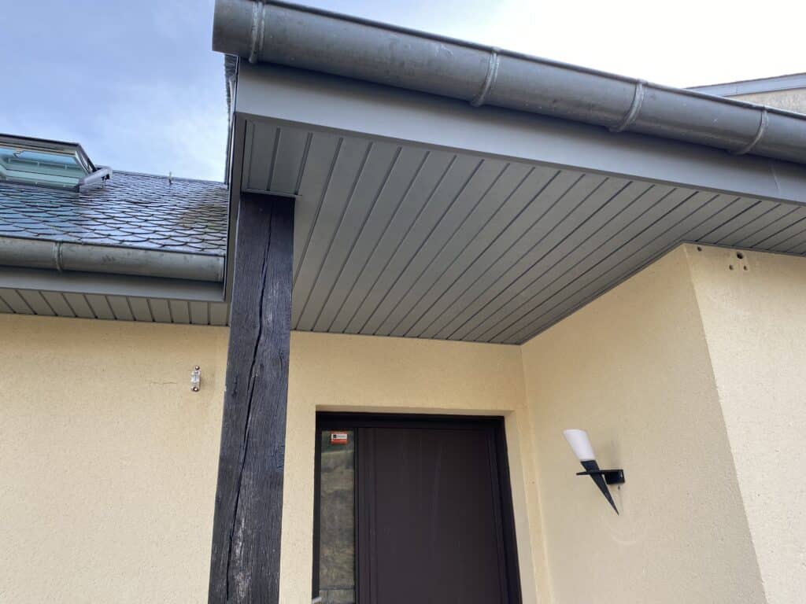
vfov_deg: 53.1
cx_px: 403
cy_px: 302
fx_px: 605
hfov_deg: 67.3
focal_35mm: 26
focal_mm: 4.25
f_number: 1.8
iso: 32
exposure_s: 1/236
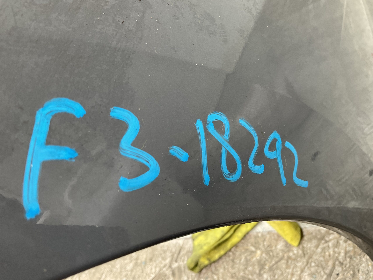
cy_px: 140
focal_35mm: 29
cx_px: 186
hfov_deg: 61.7
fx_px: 312
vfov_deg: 48.2
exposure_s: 1/60
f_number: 1.8
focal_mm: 3
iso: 50
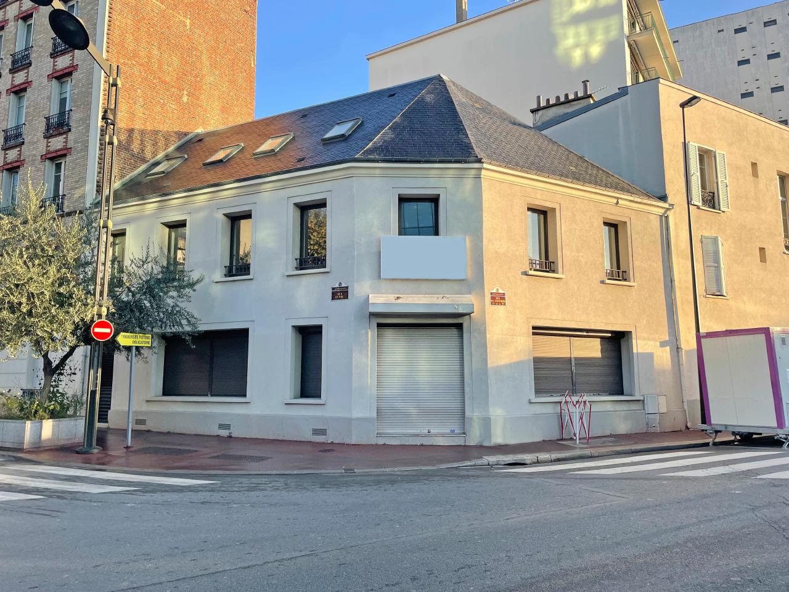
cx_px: 394
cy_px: 296
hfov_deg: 67.3
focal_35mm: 26
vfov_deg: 53.1
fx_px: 593
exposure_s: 1/849
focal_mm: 4.2
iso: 32
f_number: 1.6
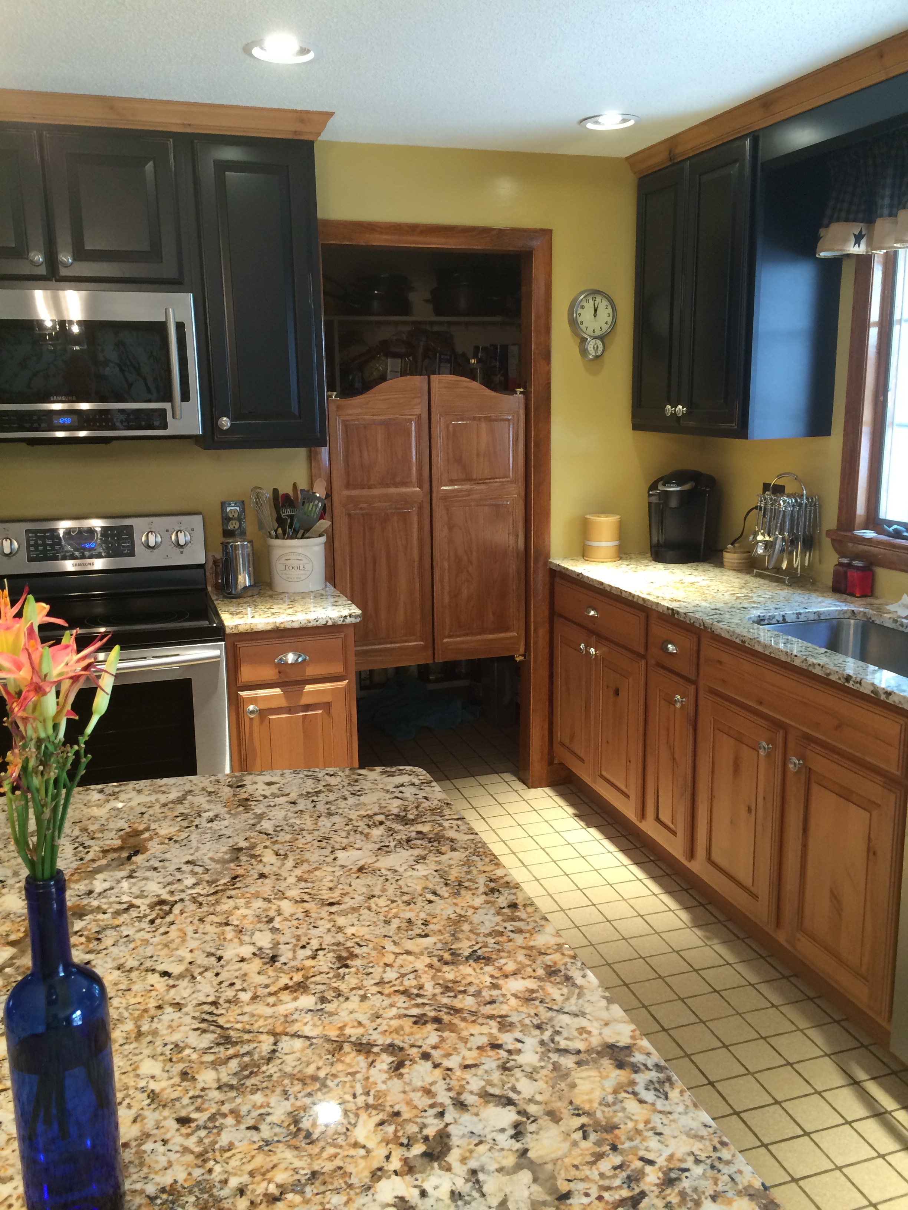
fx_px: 1014
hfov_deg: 48.2
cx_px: 454
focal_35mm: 29
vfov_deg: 61.7
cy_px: 605
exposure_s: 1/30
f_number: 2.2
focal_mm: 4.15
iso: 80
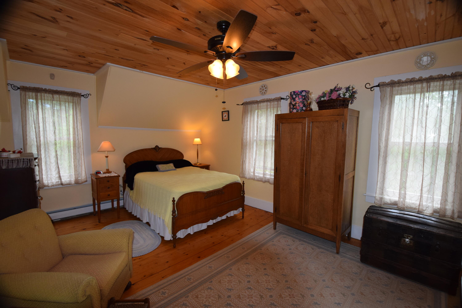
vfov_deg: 77.3
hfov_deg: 100.4
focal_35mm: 15
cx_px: 231
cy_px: 154
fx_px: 193
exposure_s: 1/100
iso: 800
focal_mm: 10
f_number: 5
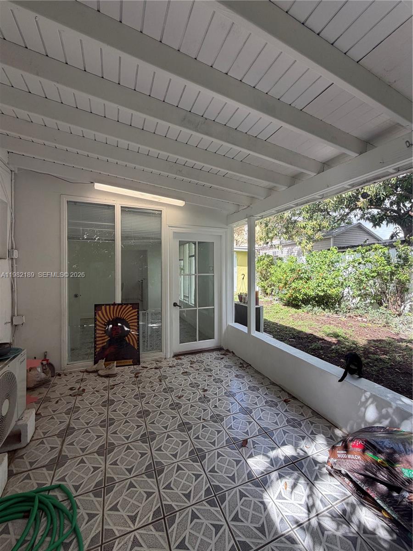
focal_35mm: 14
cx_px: 206
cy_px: 276
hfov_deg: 85.7
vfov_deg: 102.1
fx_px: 223
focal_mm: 2.22
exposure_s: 1/225
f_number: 2.2
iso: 50
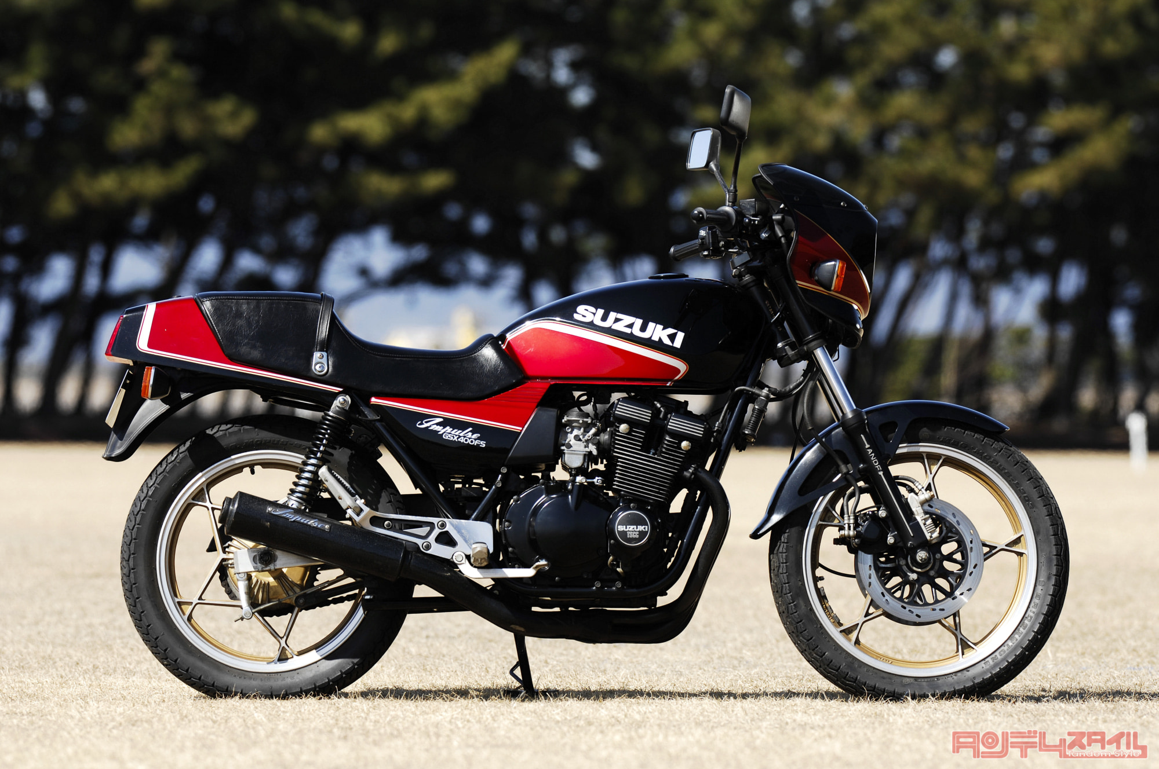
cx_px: 580
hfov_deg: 6.9
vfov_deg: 4.6
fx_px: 9646
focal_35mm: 300
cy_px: 384
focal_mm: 200
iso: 100
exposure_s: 1/500
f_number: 4
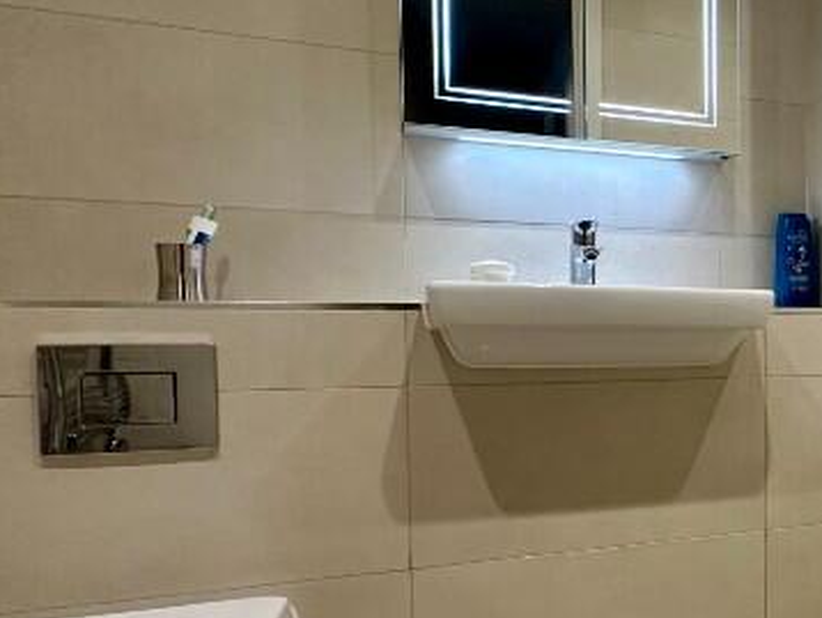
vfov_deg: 35.9
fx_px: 950
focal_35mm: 40
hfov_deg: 37.4
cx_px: 948
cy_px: 361
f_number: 2.2
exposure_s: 1/100
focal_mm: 2.22
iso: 250
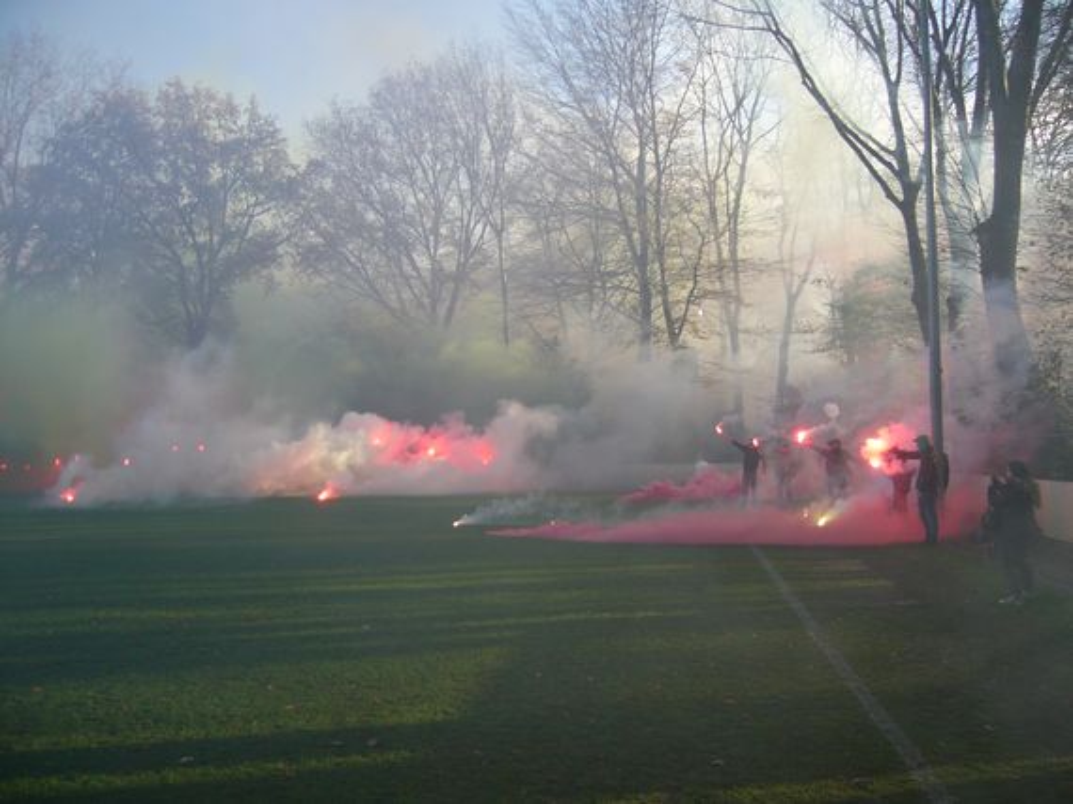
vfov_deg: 40.7
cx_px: 536
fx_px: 1084
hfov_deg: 52.6
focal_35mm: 35
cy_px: 402
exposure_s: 1/250
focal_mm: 5.8
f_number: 2.8
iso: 50
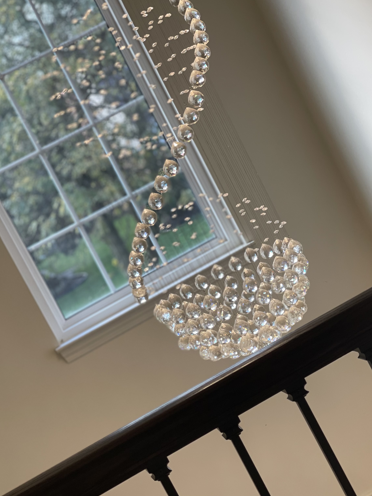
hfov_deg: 17.4
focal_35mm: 85
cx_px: 196
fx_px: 1218
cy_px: 270
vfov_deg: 23.0
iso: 100
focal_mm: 7.5
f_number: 2.2
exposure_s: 1/120
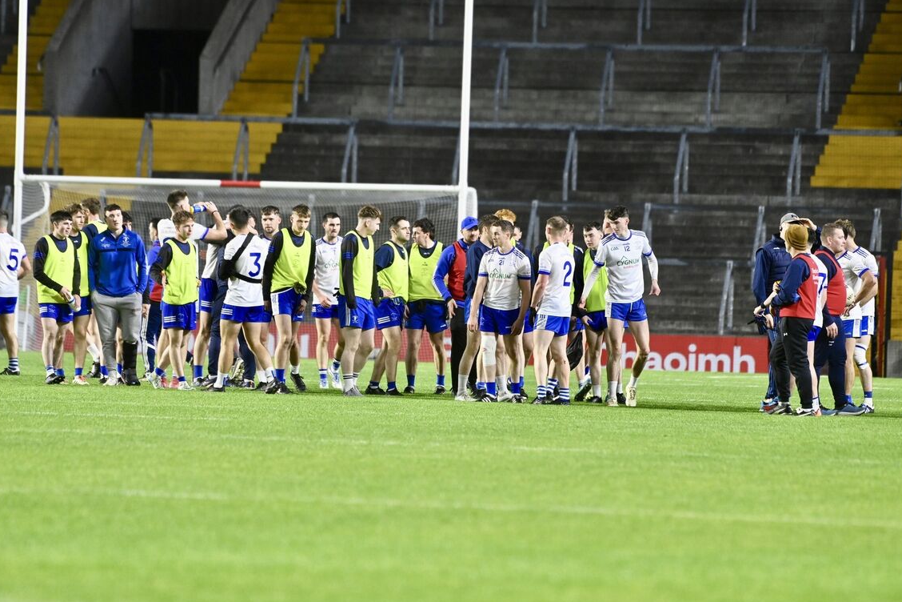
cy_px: 291
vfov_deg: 3.3
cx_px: 433
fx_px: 10397
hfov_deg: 5.0
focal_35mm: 415
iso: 4000
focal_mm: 390
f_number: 5.6
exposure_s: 1/400
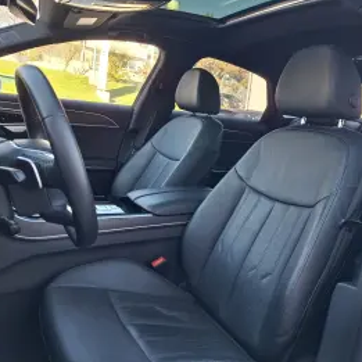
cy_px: 176
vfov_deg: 57.3
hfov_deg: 57.1
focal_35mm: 28
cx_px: 208
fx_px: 331
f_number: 1.8
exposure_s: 1/100
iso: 64
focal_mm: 5.54
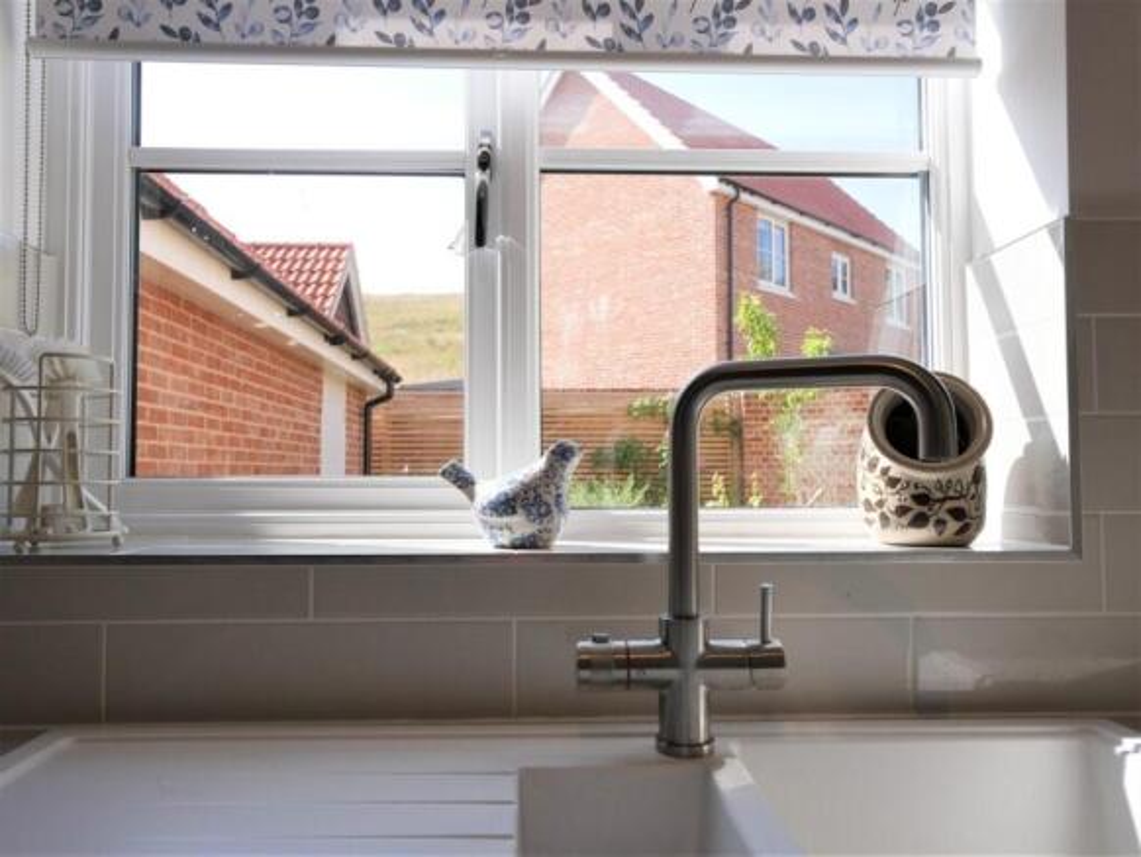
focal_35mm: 28
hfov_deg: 63.4
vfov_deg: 49.8
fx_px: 923
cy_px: 428
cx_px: 570
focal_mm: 14
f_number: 5.6
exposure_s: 1/250
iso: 200
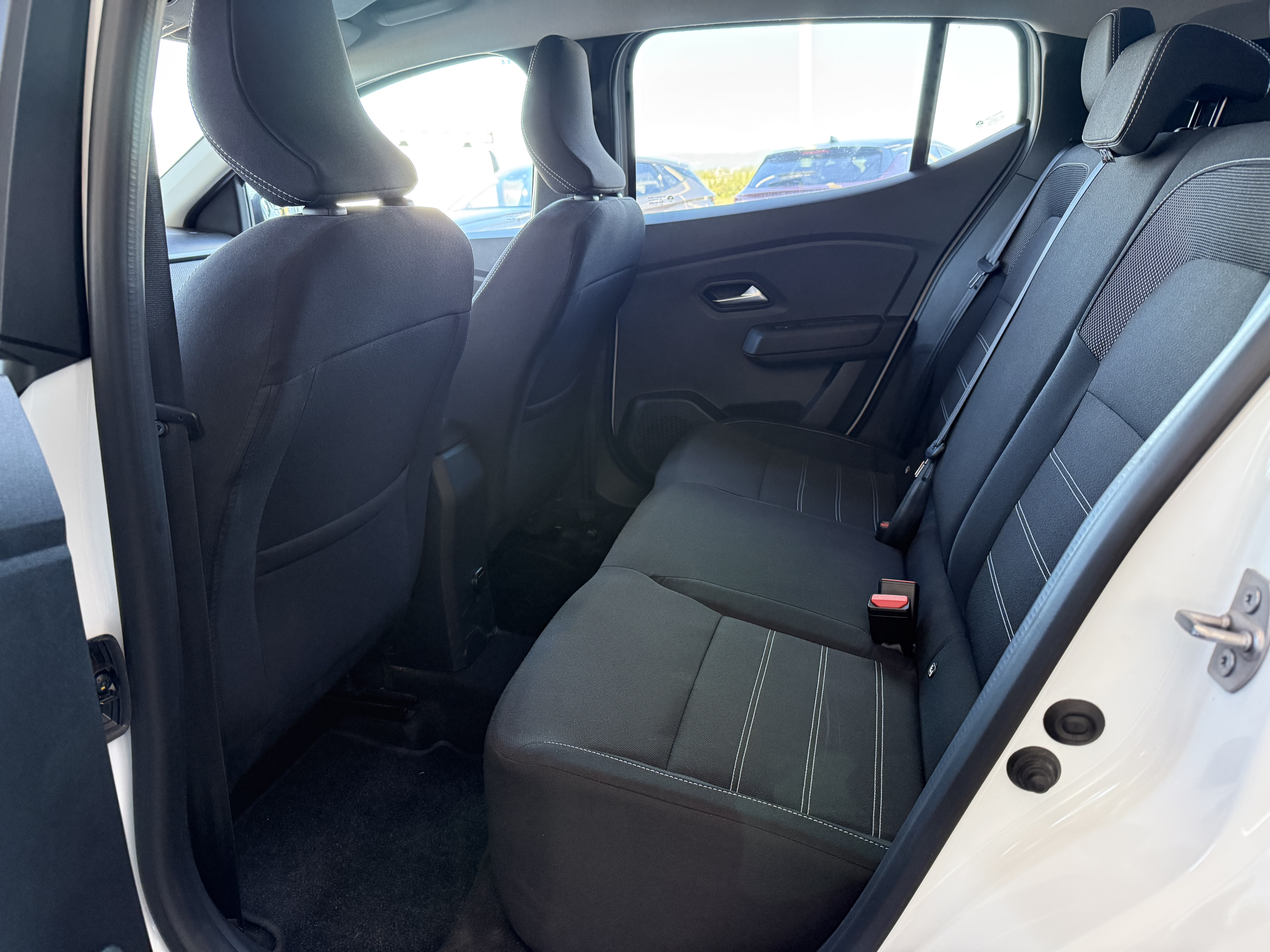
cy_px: 476
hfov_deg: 71.6
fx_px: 881
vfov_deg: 56.8
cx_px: 635
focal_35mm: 24
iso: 500
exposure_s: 1/60
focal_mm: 6.76
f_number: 1.78
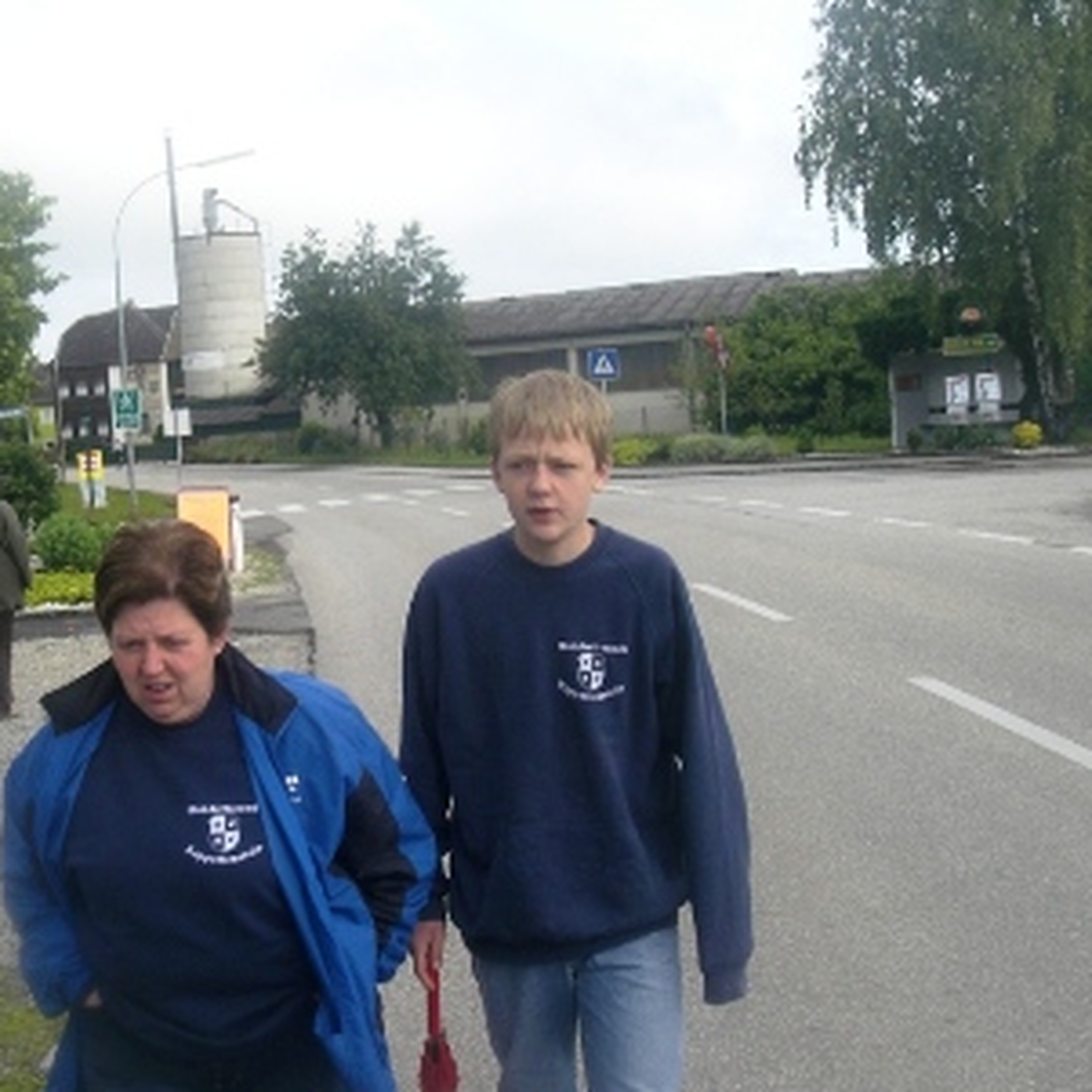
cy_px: 602
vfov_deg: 34.0
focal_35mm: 50
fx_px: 1785
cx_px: 308
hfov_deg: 33.5
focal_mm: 6.3
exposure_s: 1/250
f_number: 4.4
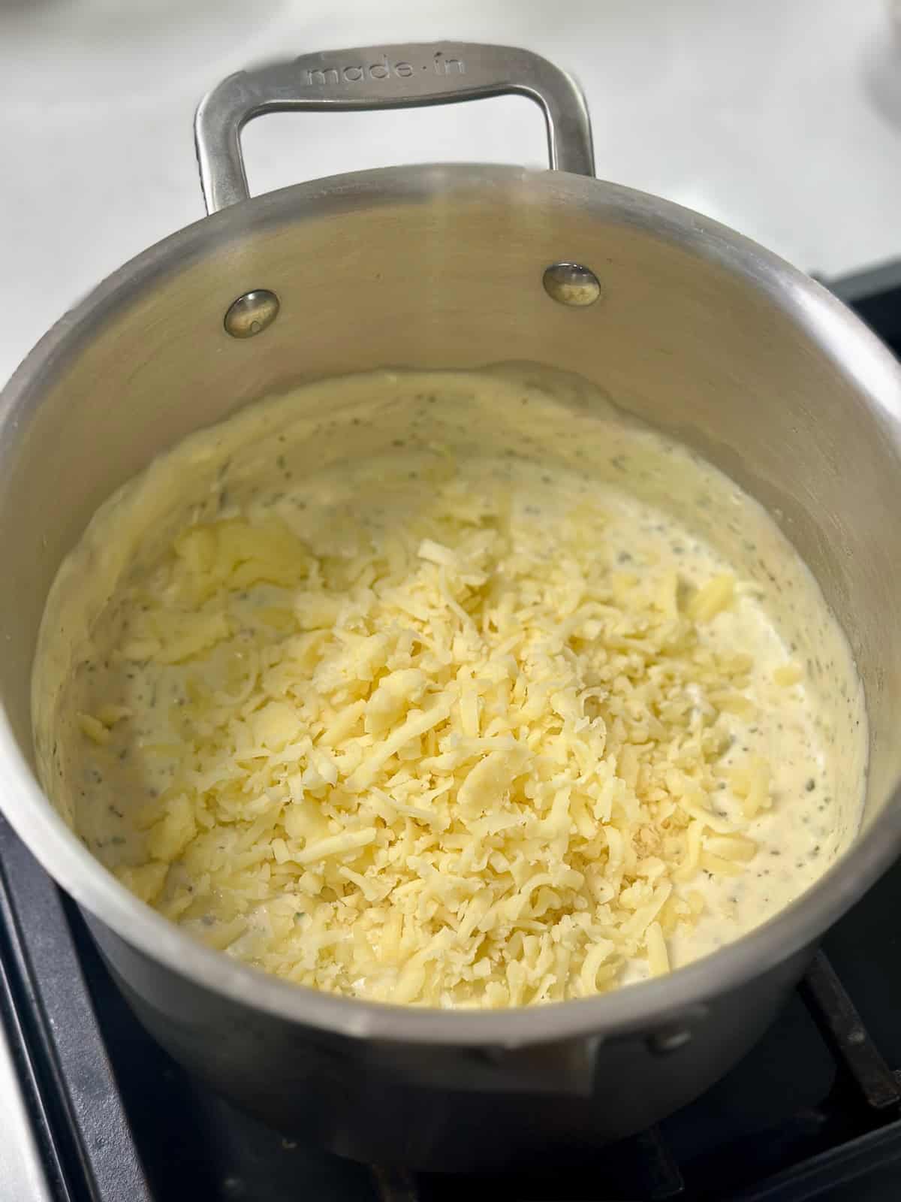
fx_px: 1666
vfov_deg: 39.7
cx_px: 450
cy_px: 601
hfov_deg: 30.3
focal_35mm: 48
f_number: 1.8
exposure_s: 1/120
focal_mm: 6.9
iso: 100
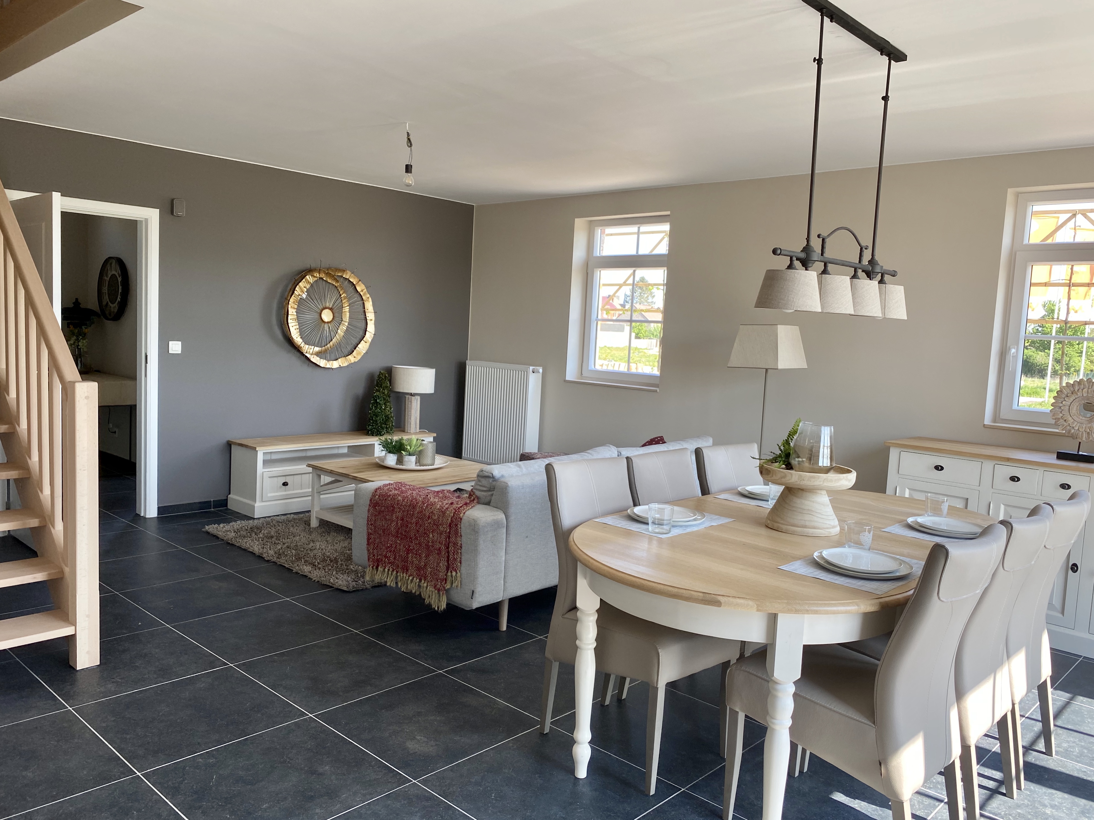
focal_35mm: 26
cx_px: 547
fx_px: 822
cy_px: 410
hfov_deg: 67.3
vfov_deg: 53.1
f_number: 1.8
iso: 32
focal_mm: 4.25
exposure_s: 1/122
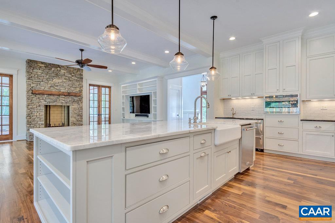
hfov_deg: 92.4
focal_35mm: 17
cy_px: 112
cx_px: 168
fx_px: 161
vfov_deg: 69.7
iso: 400
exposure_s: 1/25
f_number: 9
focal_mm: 11.5
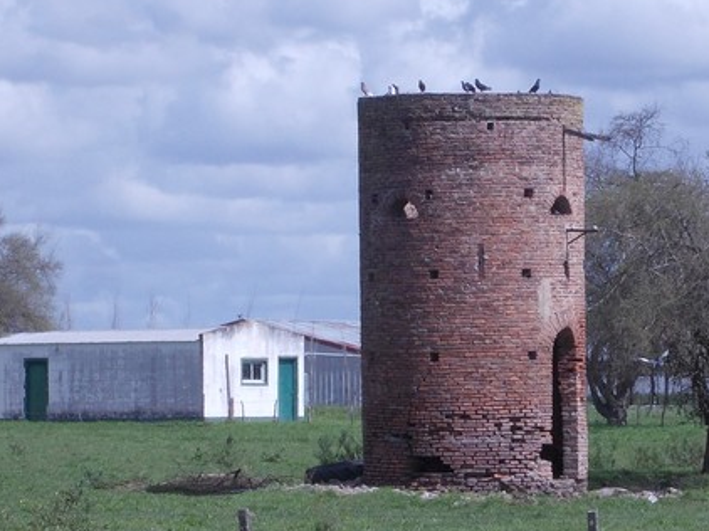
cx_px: 472
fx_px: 5199
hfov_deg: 7.8
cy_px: 316
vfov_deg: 5.8
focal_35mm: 254
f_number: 6.8
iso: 80
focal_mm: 20
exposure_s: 1/320
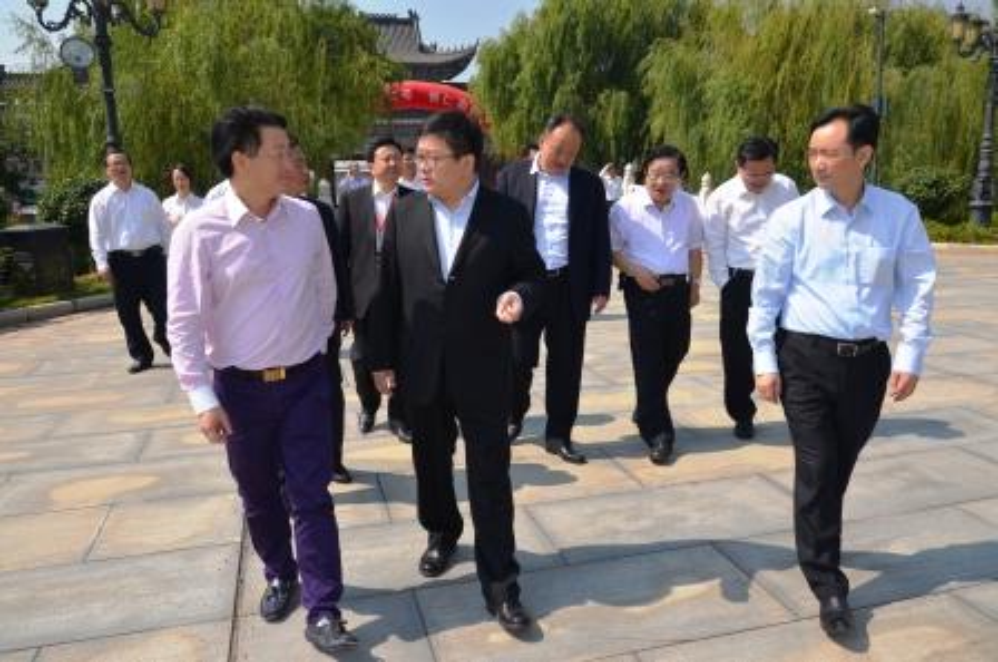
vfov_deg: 47.8
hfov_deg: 67.5
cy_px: 331
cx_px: 499
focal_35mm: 27
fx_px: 747
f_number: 8
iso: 100
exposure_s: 1/250
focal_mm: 18
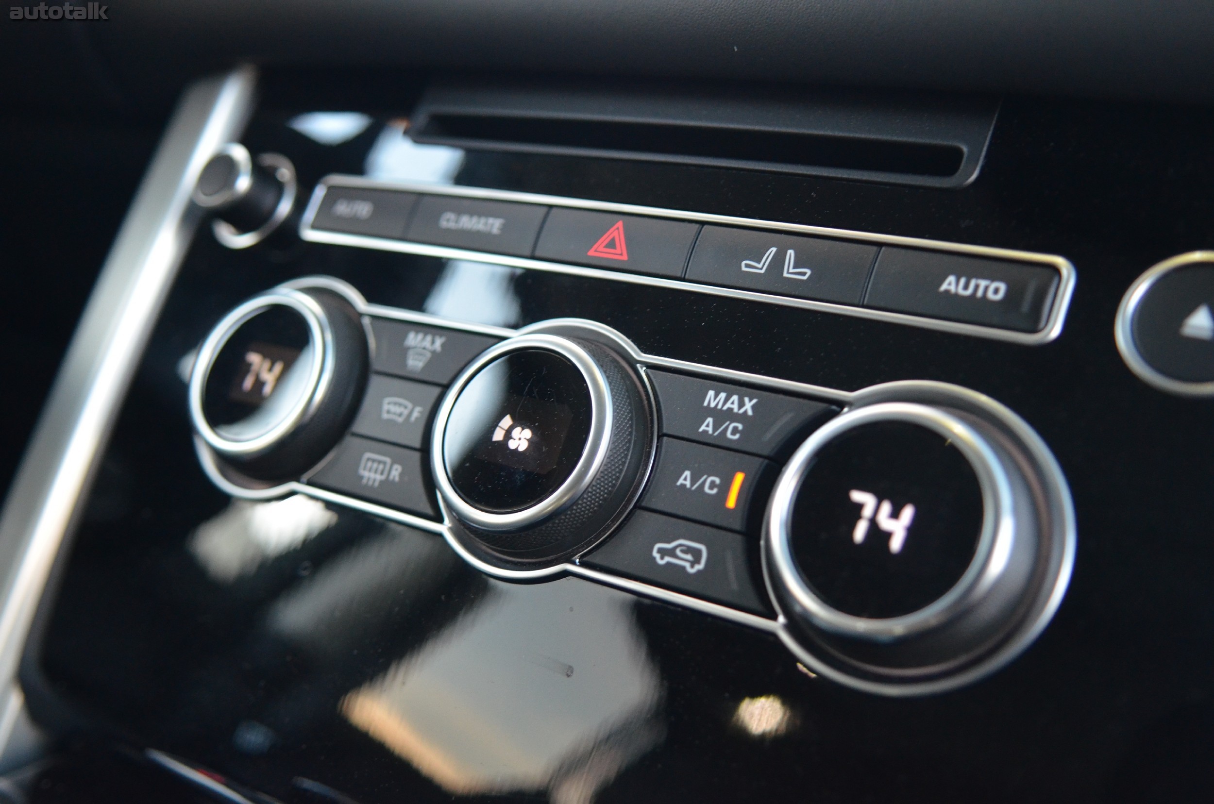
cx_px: 607
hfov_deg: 46.5
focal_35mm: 42
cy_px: 402
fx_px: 1413
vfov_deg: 31.8
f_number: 2.8
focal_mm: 28
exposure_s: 1/30
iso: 1600
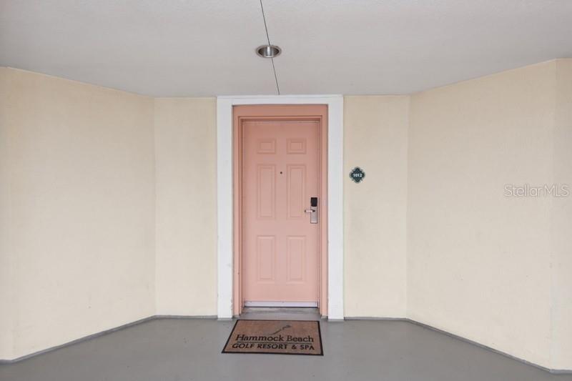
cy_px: 190
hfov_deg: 93.3
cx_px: 286
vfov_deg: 70.4
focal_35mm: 17
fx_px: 270
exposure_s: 1/30
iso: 100
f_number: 8
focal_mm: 17
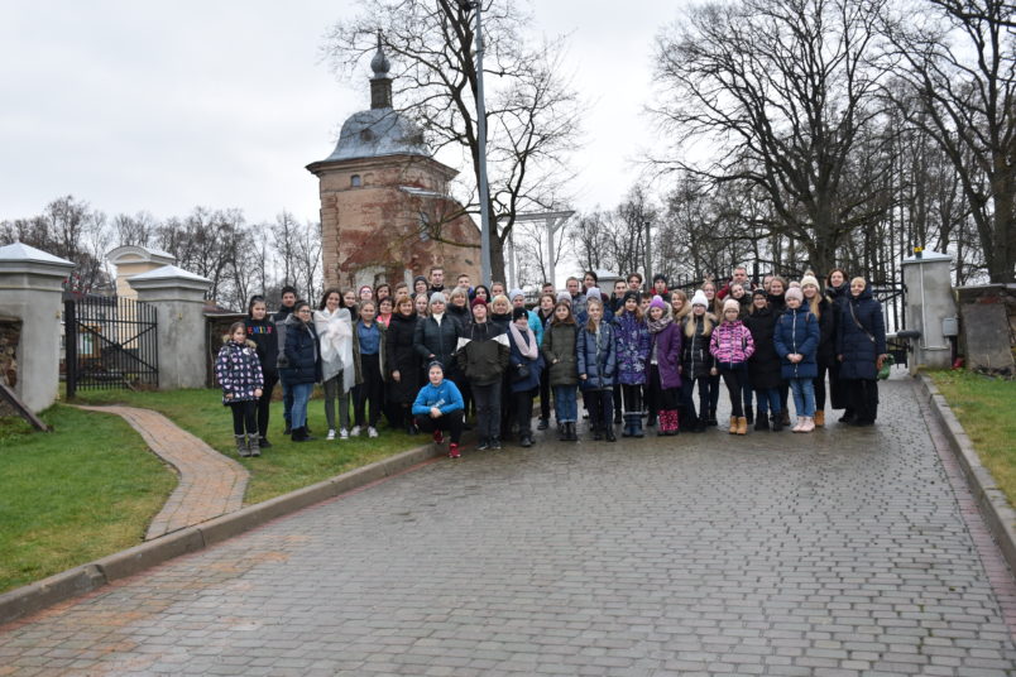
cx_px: 508
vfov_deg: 34.2
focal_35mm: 39
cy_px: 338
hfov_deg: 49.6
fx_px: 1101
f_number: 5.6
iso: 400
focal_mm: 26
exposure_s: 1/125
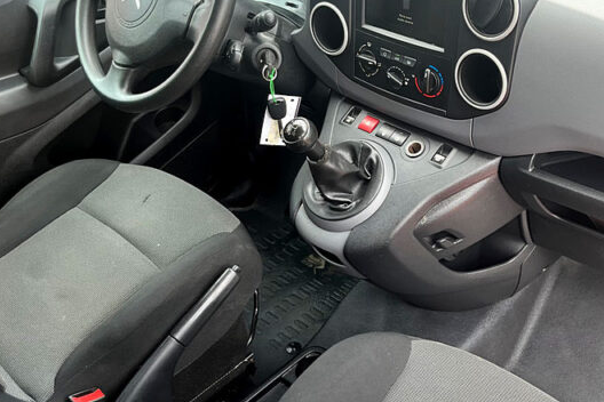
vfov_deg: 32.6
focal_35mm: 41
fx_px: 688
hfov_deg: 47.2
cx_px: 358
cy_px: 215
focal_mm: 5.1
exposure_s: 1/172
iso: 50
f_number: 1.6
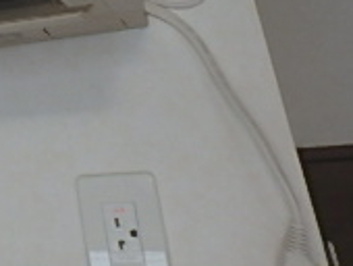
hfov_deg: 18.9
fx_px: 807
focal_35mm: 79
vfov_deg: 16.4
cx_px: -284
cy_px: -175
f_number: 3.5
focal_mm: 3.7
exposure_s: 1/30
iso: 200
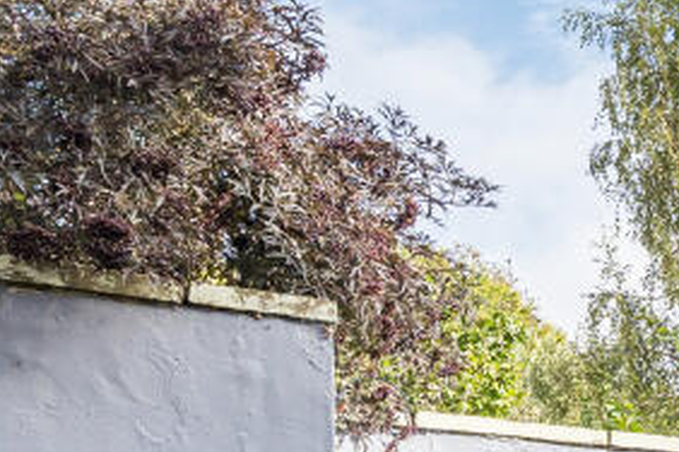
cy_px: 718
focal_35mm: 69
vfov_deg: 17.4
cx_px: 1057
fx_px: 1301
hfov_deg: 22.9
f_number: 8
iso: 400
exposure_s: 1/400
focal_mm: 13
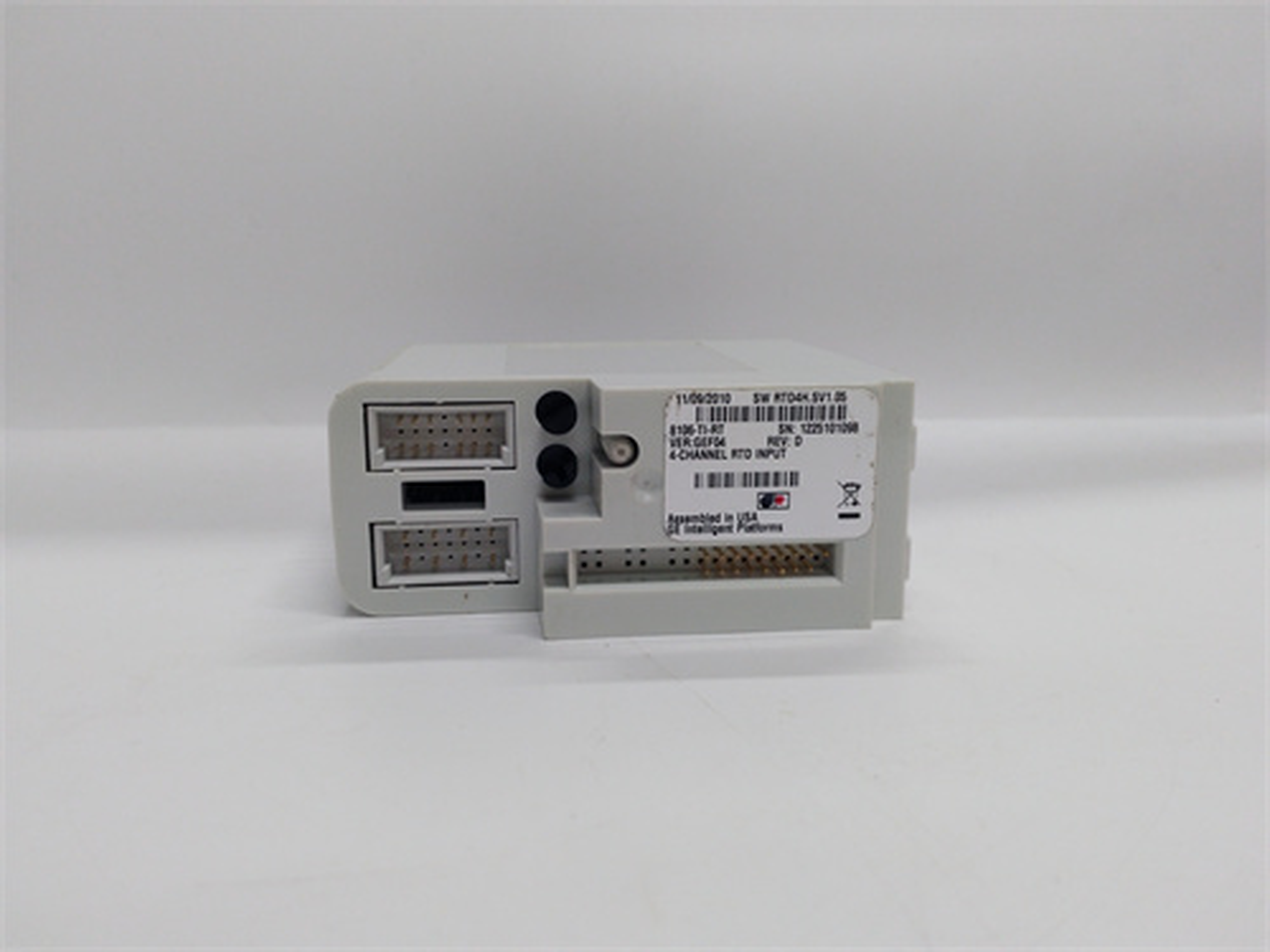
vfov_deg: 51.4
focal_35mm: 27
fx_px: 991
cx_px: 635
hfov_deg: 65.3
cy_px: 476
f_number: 2
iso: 147
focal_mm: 3.79
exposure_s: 1/50
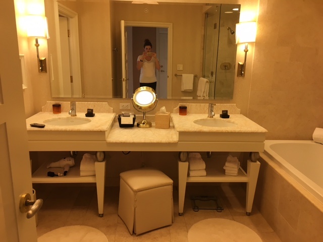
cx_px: 162
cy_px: 121
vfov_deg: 48.2
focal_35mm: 29
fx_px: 271
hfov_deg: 61.7
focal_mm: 4.15
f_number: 2.2
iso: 50
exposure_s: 1/30
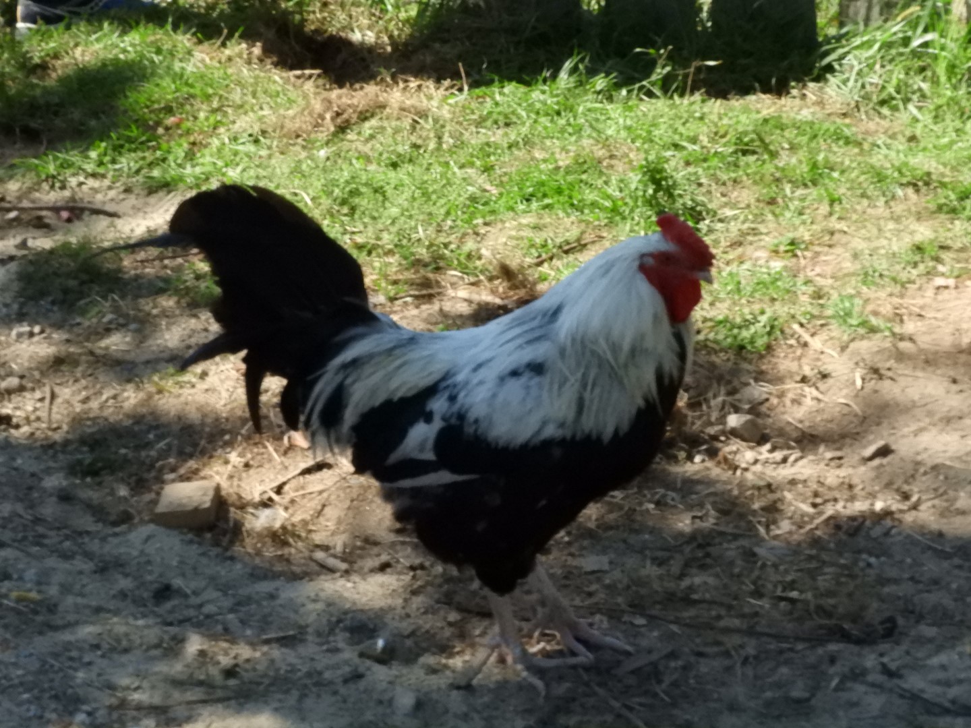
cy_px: 364
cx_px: 486
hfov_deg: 17.1
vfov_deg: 12.9
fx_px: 3226
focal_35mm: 115
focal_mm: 20.6
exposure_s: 1/2000
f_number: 7.1
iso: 1600
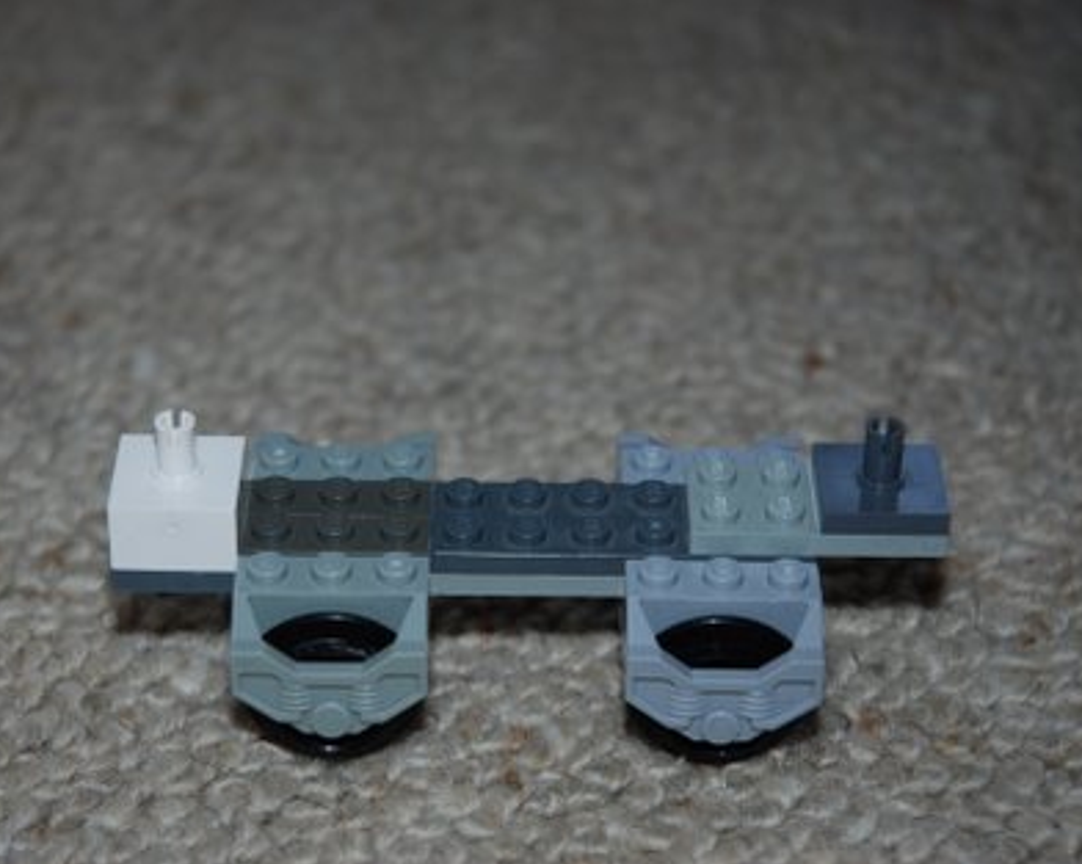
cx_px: 472
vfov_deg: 12.7
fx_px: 3872
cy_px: 433
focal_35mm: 121
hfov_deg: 15.9
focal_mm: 70
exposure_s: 1/60
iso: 200
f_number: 4.5
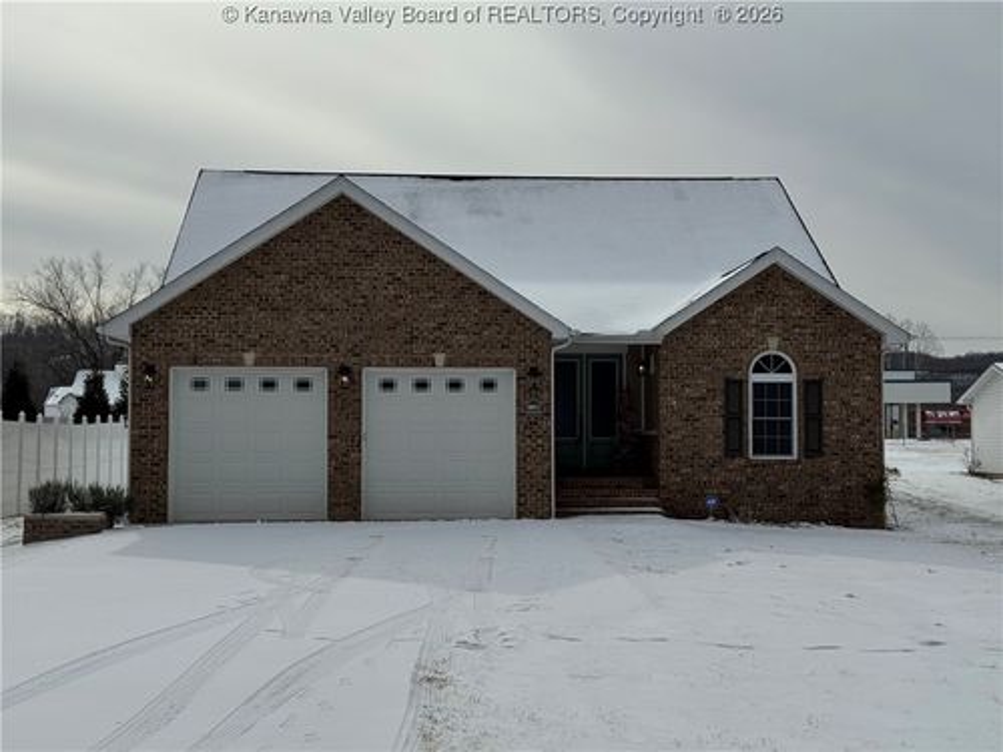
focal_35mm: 48
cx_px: 502
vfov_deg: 30.3
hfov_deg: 39.7
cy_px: 376
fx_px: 1391
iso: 64
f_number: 1.78
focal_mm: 6.76
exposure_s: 1/10526
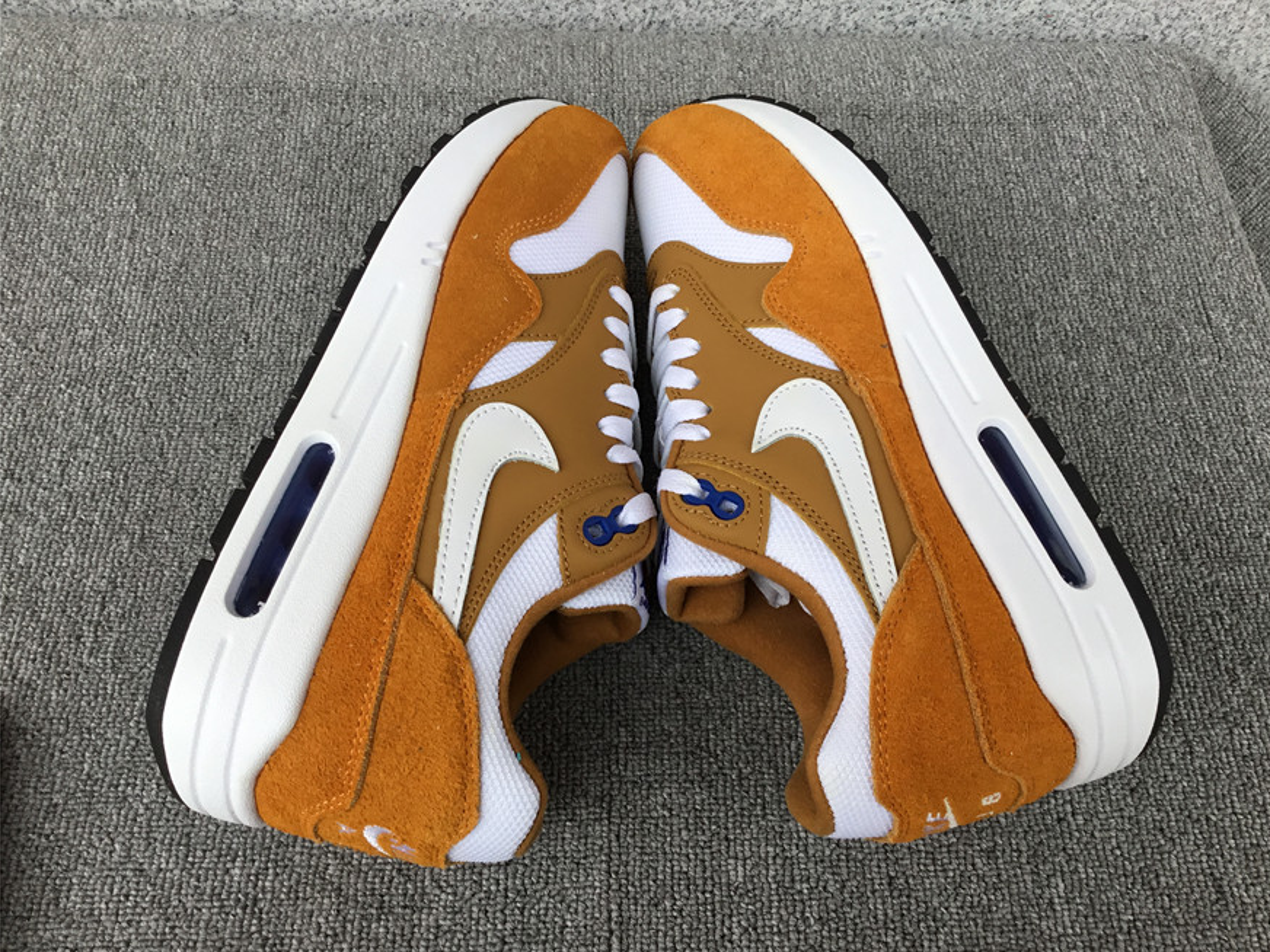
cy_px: 478
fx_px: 1174
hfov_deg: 56.8
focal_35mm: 32
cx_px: 654
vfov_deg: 44.2
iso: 25
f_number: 2.4
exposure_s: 1/100
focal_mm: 3.3
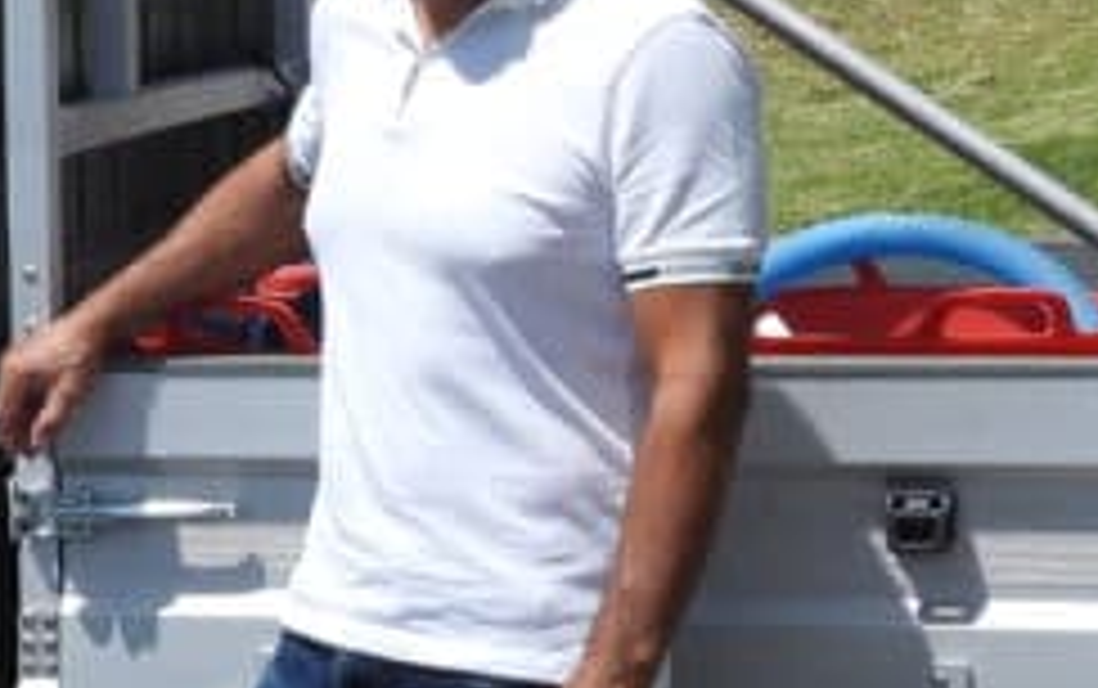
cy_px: 301
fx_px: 5062
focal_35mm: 169
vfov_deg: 7.8
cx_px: 202
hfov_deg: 12.3
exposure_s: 1/1600
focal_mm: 6.8
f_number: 3.2
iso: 100
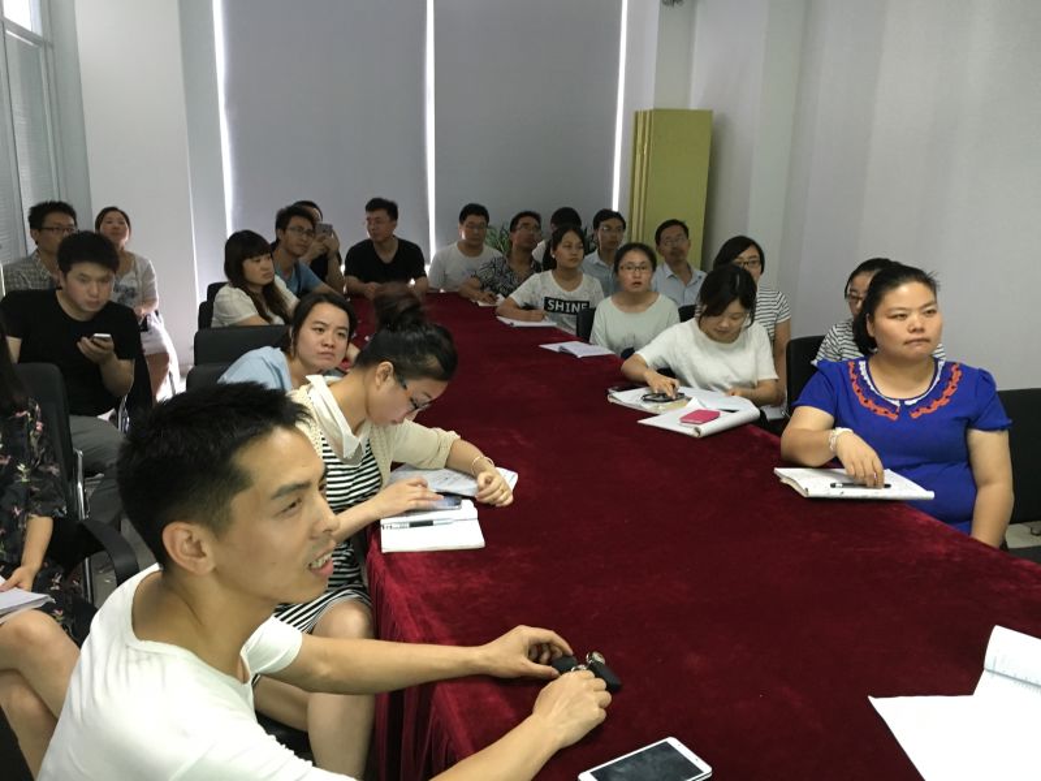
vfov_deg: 48.2
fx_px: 872
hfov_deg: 61.7
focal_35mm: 29
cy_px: 390
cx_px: 520
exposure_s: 1/33
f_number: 2.2
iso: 200
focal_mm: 4.15
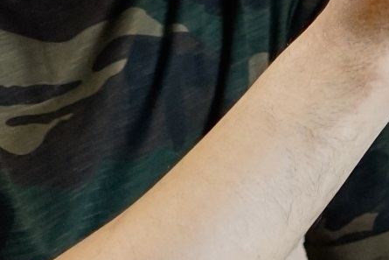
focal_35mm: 236
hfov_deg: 8.2
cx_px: 836
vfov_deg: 5.8
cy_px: -160
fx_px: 2551
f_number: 2.8
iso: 1000
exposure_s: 1/125
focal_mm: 35
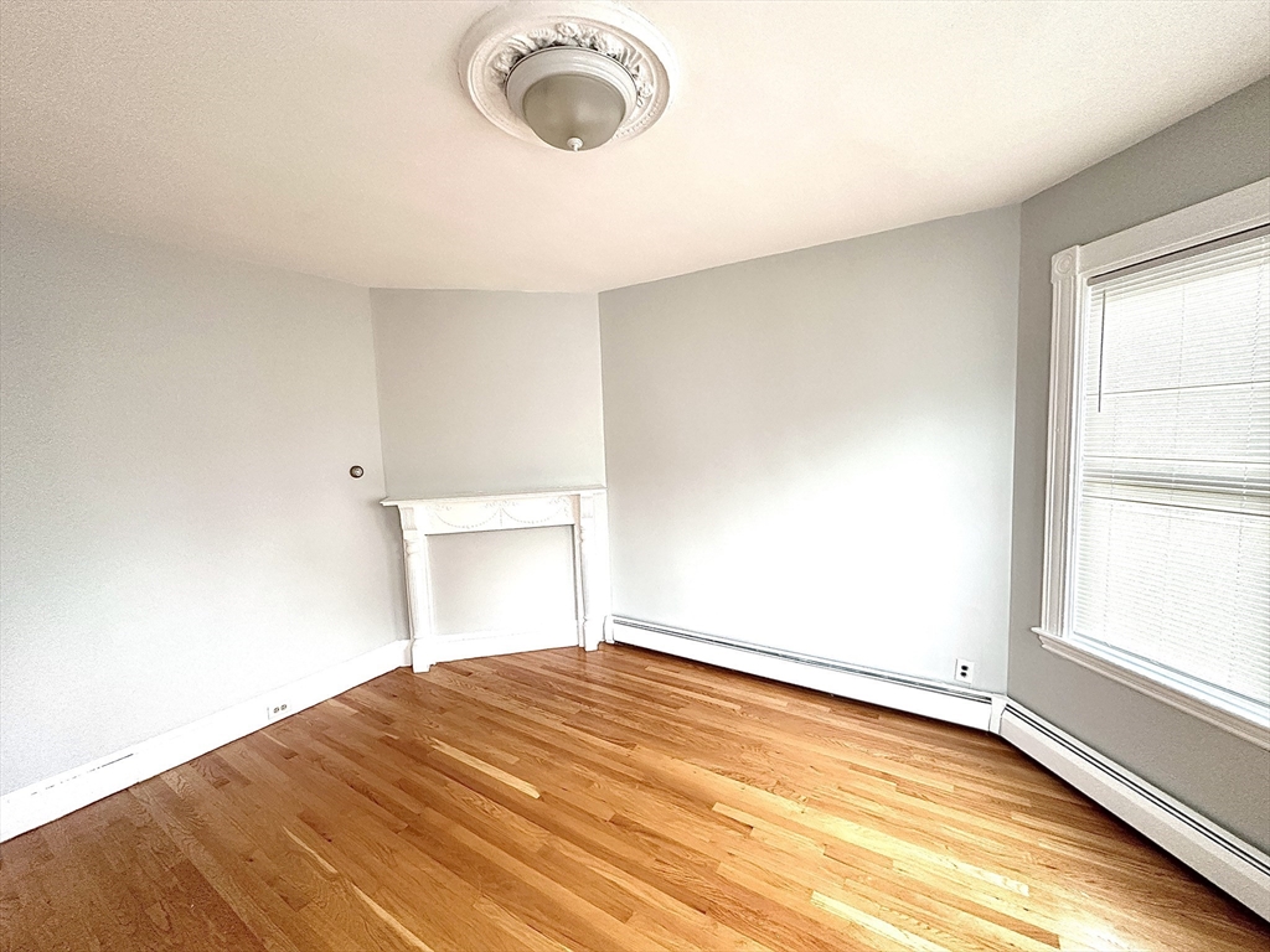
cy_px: 476
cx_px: 635
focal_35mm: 14
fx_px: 514
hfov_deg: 102.1
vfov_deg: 85.7
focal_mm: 2.22
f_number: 2.2
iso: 250
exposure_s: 1/99
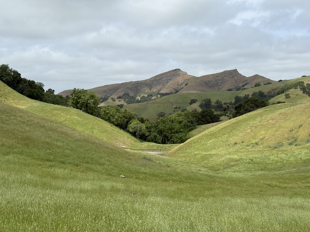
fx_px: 430
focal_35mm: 48
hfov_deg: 39.7
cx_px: 155
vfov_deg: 30.3
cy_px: 116
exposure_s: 1/6024
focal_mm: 6.76
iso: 64
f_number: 1.78
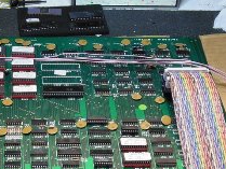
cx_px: 41
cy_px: 122
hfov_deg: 21.0
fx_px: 601
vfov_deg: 16.0
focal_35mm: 92
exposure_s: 1/30
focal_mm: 7.7
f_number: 3.8
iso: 320
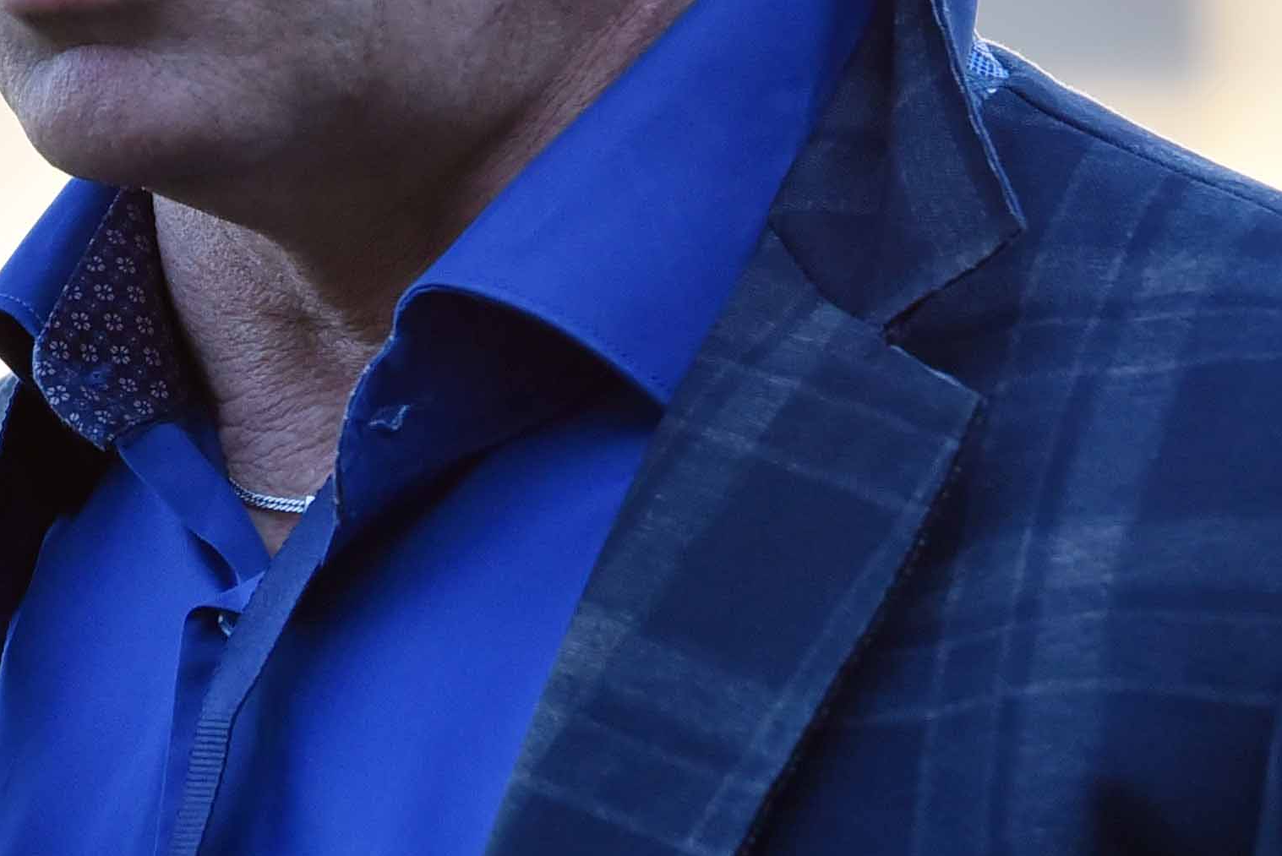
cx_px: -137
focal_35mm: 1586
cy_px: 168
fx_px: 56503
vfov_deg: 0.9
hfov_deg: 1.3
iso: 800
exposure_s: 1/1000
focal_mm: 400
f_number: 5
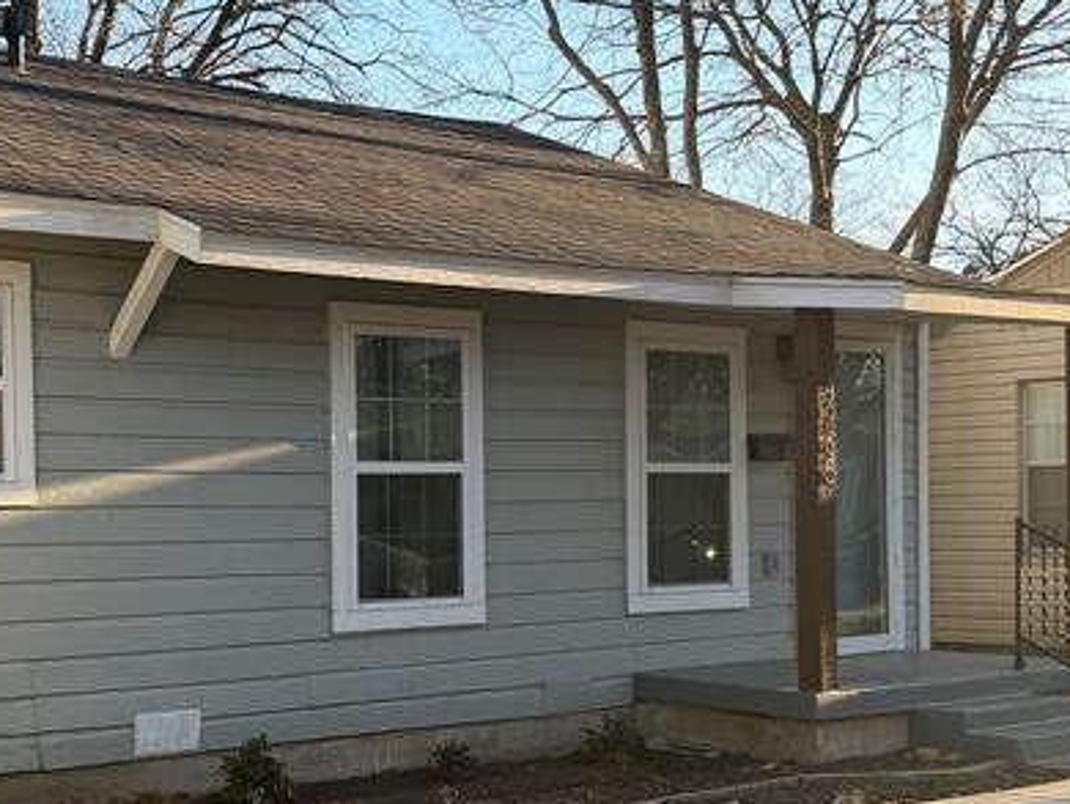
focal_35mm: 63
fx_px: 1949
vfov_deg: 23.2
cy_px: 543
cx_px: 184
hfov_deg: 29.8
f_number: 1.78
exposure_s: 1/992
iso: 100
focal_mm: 6.76
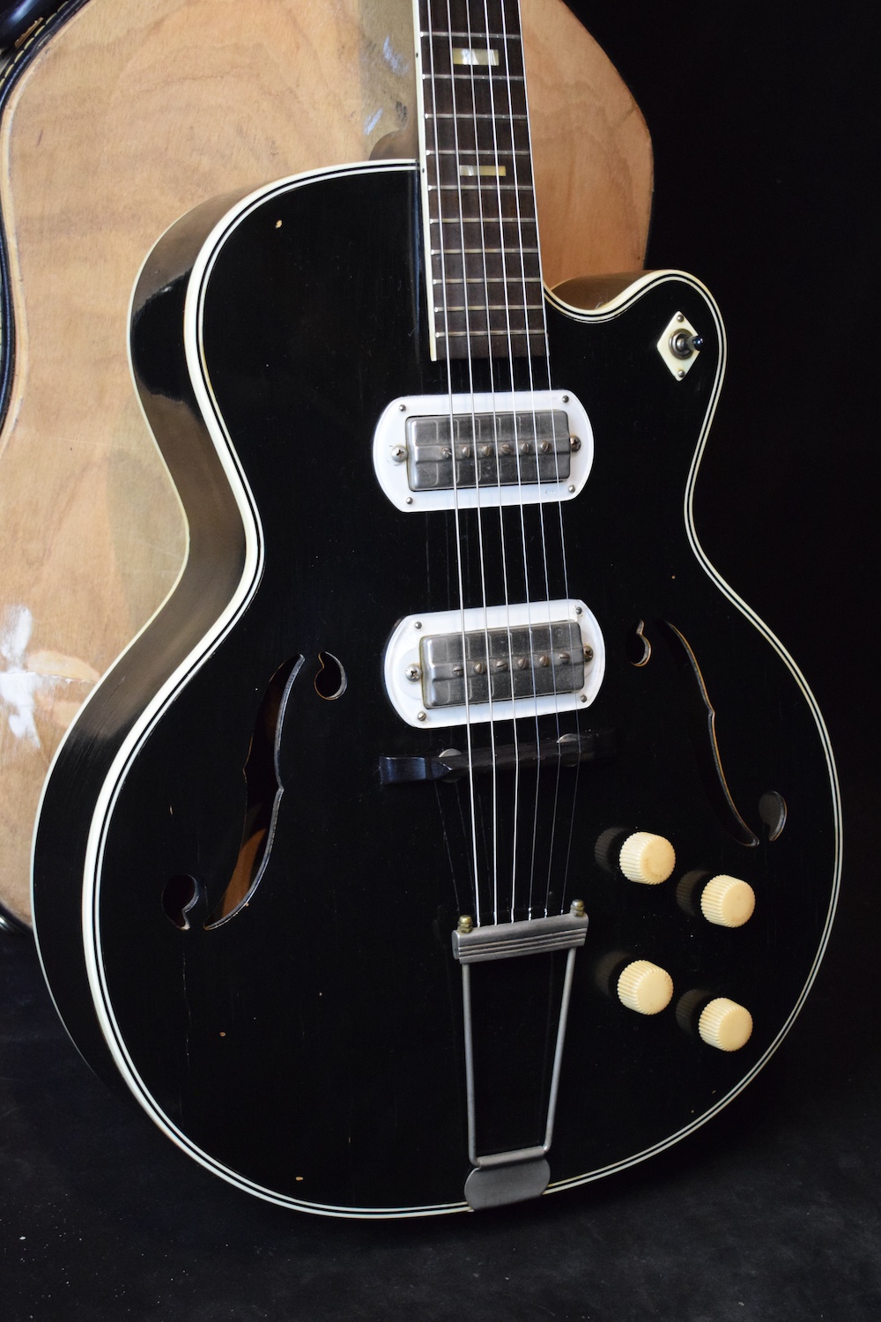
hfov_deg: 21.6
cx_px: 440
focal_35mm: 63
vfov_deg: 31.9
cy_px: 661
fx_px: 2312
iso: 4000
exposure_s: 1/60
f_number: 5
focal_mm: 42
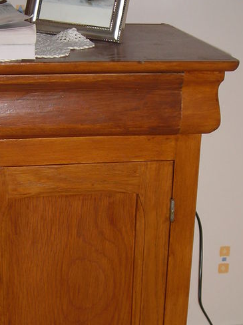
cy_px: 242
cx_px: 97
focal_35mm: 78
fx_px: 730
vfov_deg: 24.8
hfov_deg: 18.9
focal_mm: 6.3
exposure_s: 1/60.1
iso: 50
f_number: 3.2
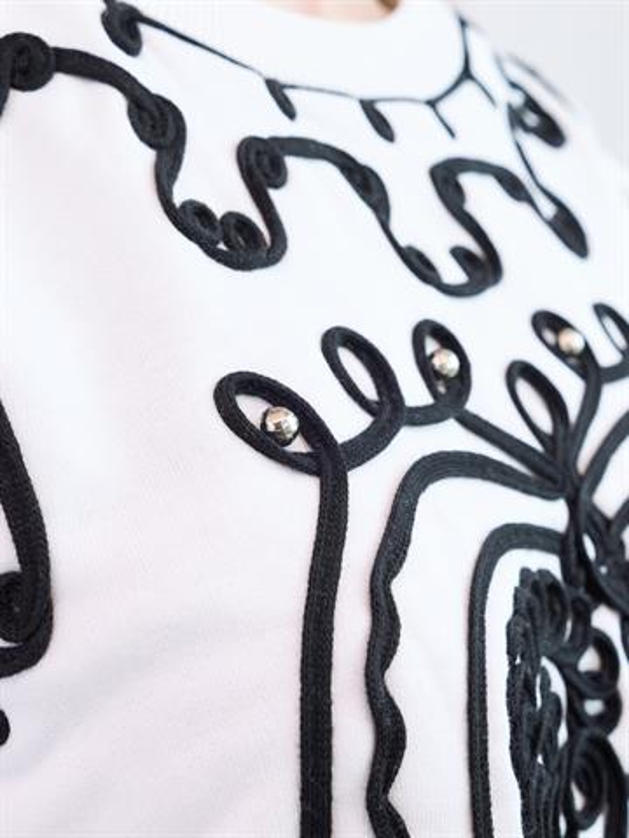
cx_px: 314
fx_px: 1308
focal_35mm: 54
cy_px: 419
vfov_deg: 35.5
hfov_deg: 27.0
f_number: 5.6
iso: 500
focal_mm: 25
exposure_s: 1/100
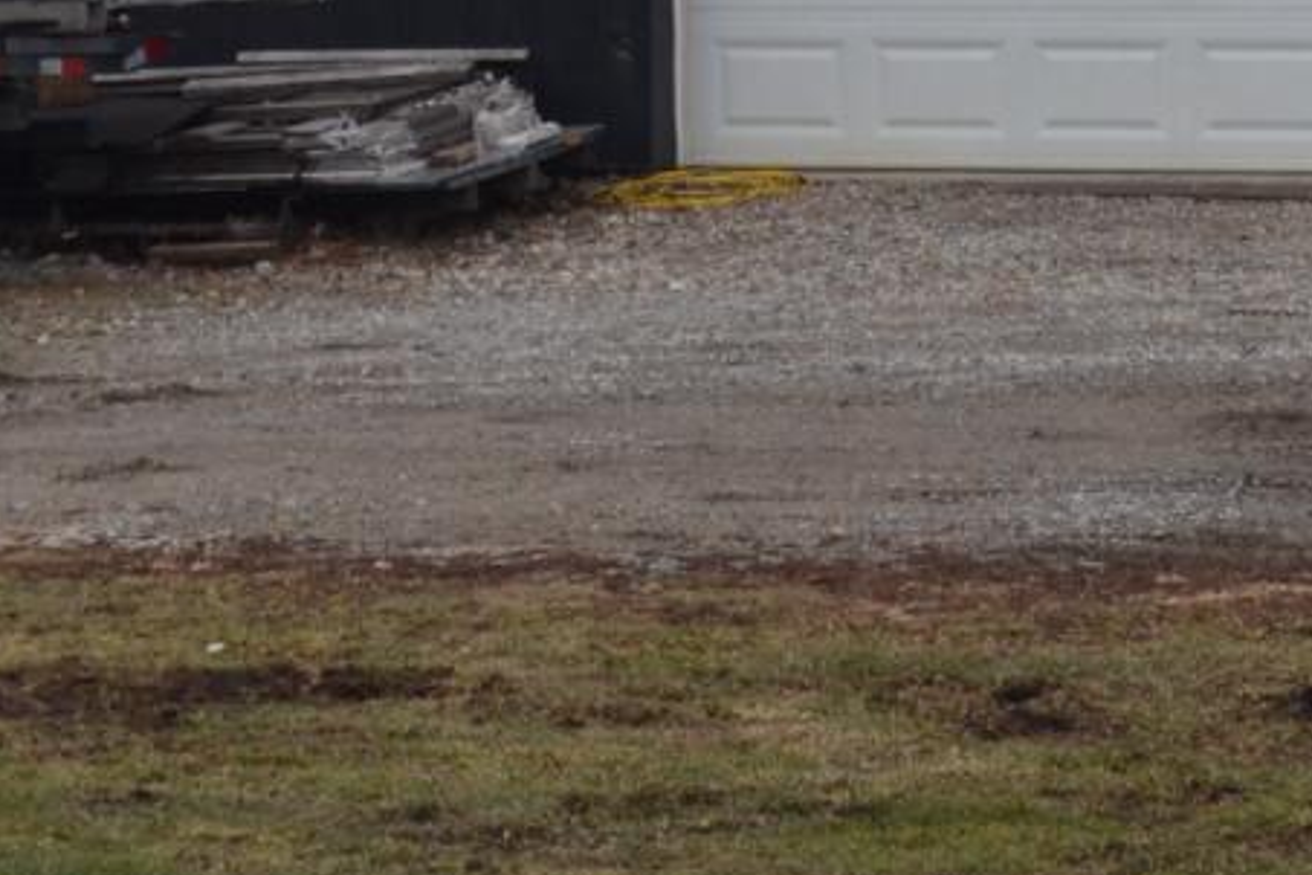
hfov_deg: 10.8
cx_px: 872
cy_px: -998
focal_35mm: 190
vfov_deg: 6.9
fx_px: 6924
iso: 160
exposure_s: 1/125
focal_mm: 28
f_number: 5.6
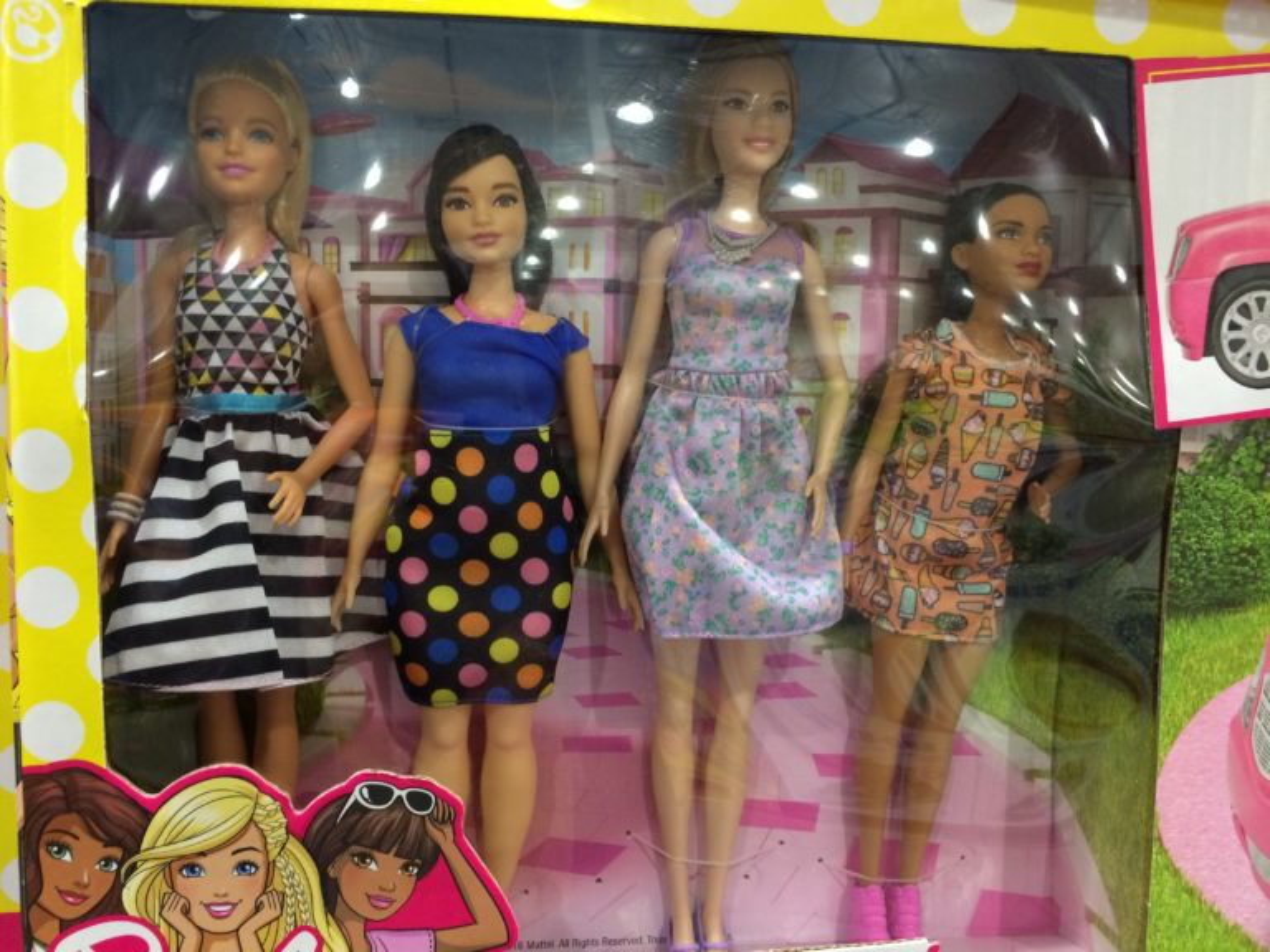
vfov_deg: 48.2
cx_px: 635
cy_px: 476
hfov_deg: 61.7
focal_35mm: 29
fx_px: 1064
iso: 200
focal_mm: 4.15
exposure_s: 1/30
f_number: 2.2
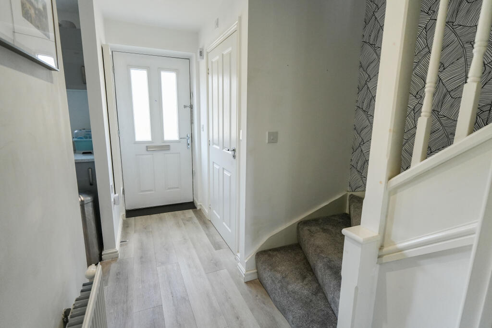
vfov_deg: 65.3
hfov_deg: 87.7
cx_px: 246
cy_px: 164
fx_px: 256
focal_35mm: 19
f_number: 4
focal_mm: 12.5
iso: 640
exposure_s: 1/160
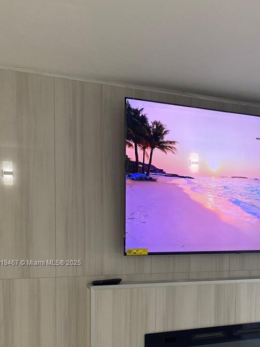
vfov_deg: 38.5
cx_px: 223
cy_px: 263
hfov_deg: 29.3
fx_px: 480
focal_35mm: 48
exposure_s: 1/120
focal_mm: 4.25
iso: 125
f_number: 1.8
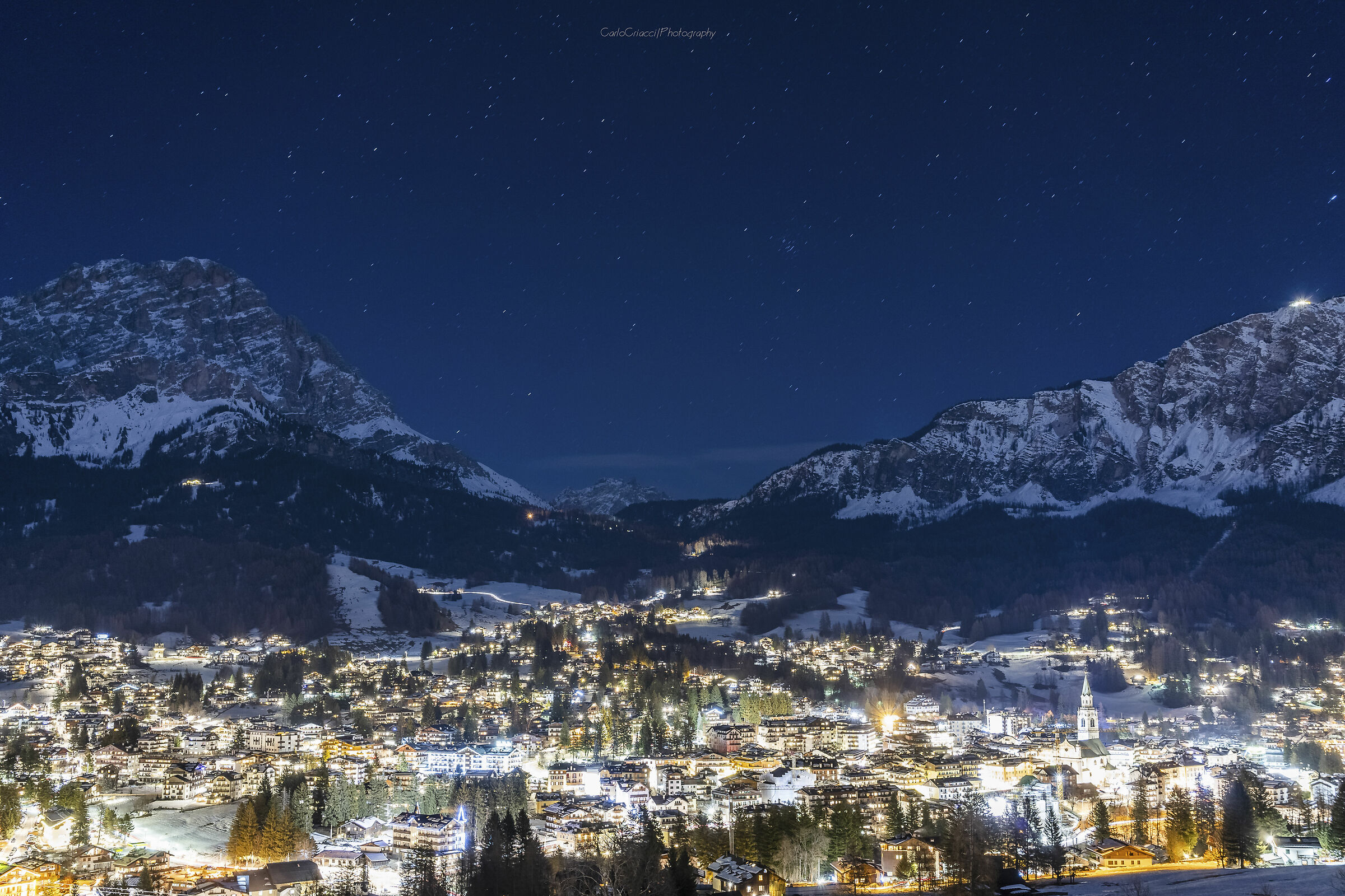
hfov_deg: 54.4
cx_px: 672
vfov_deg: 37.9
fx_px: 1308
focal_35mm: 35
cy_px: 448
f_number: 5.6
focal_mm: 35
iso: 250
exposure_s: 30
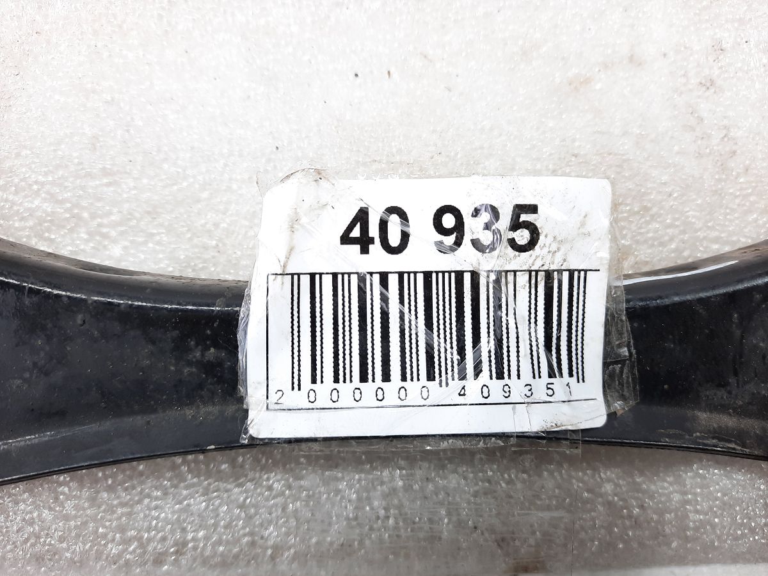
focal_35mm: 25
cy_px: 288
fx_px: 555
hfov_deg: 69.4
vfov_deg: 54.9
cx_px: 384
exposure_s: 1/50
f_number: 2
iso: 50
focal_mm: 4.6
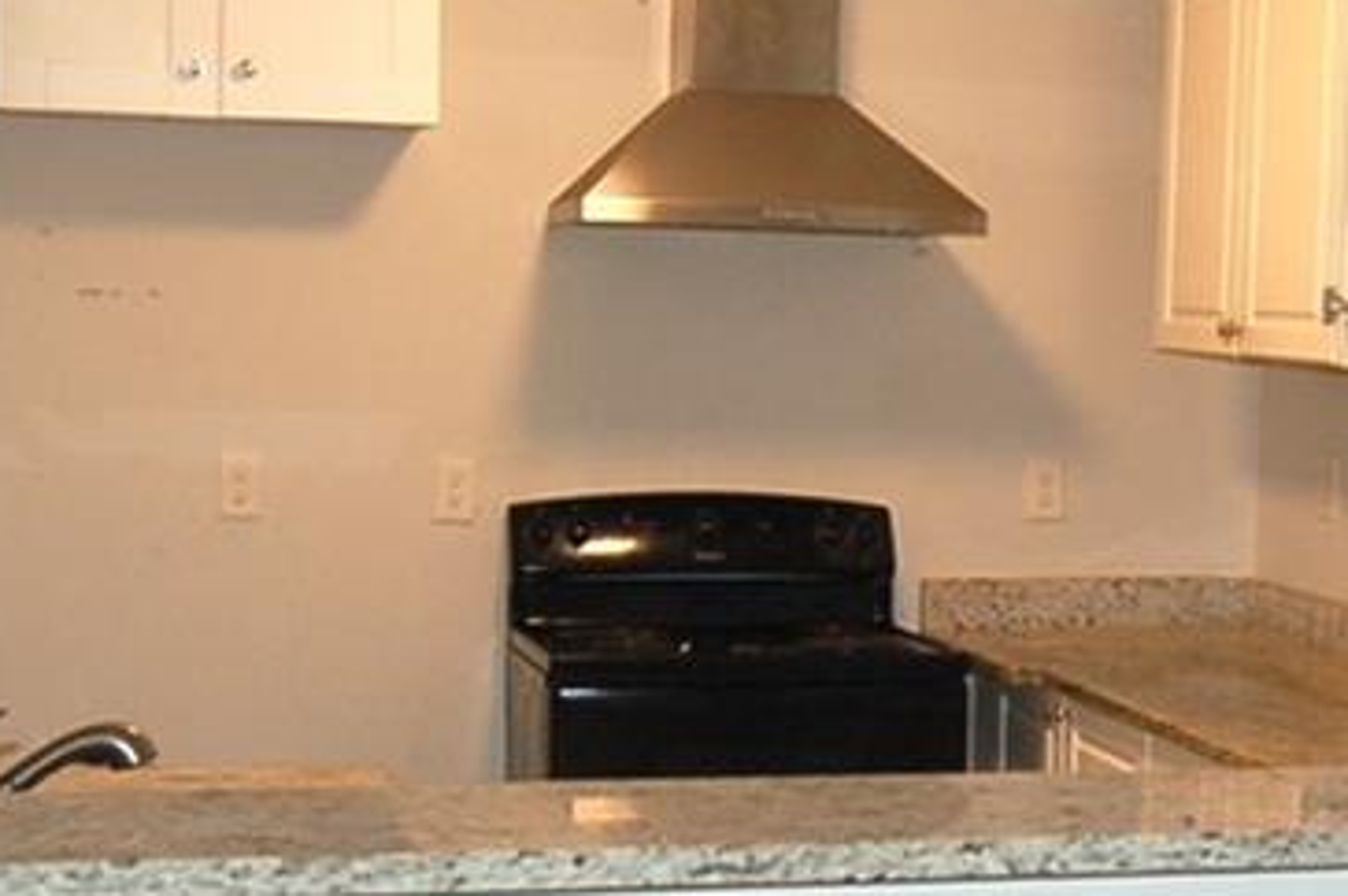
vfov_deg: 17.9
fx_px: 2843
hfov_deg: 26.0
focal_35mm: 76
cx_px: 1141
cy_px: 563
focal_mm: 18
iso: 400
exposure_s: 1/60
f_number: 3.5
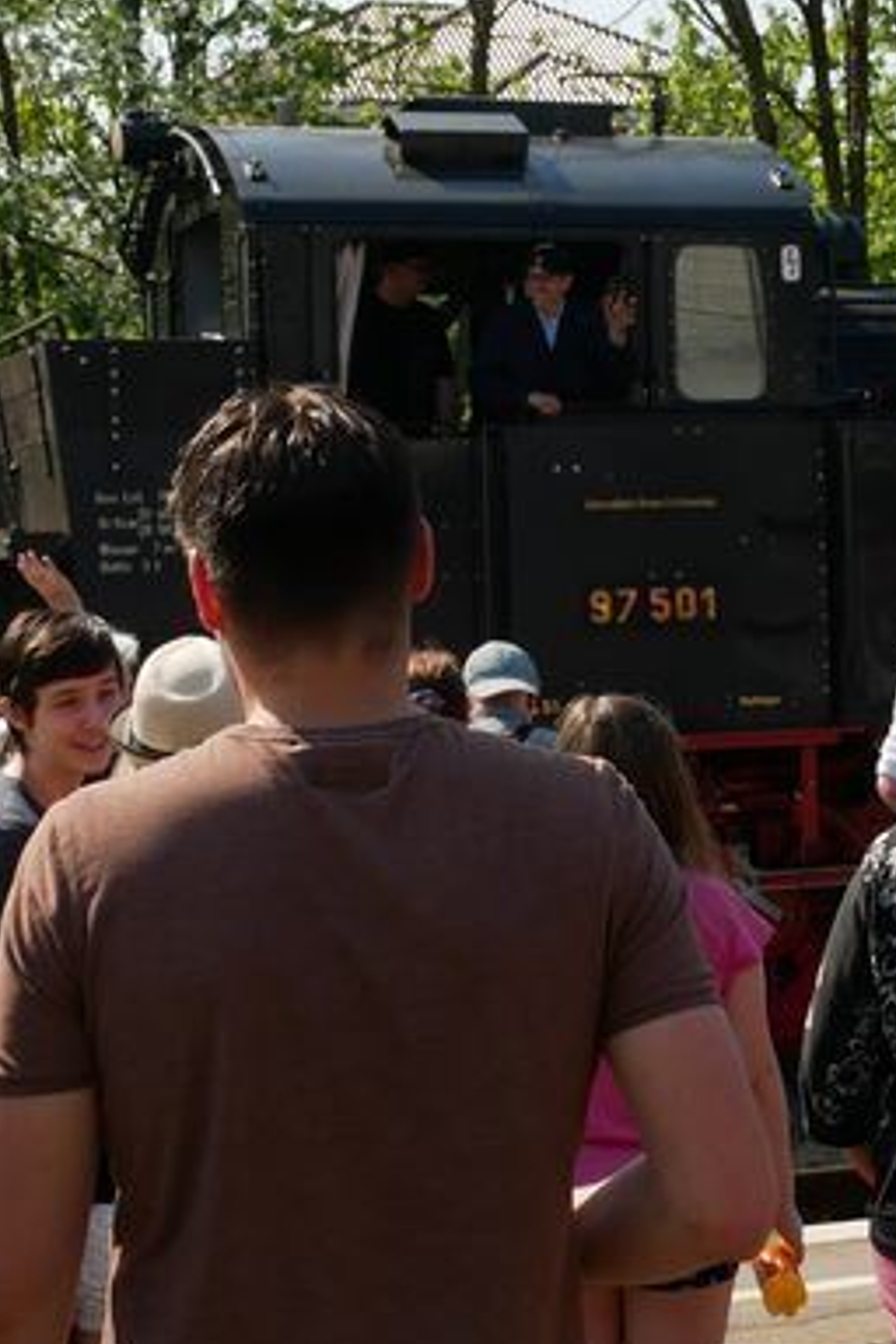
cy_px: 385
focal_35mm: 103
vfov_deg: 19.7
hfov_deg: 12.8
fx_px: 3845
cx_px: 1242
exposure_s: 1/500
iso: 200
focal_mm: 19
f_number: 6.3
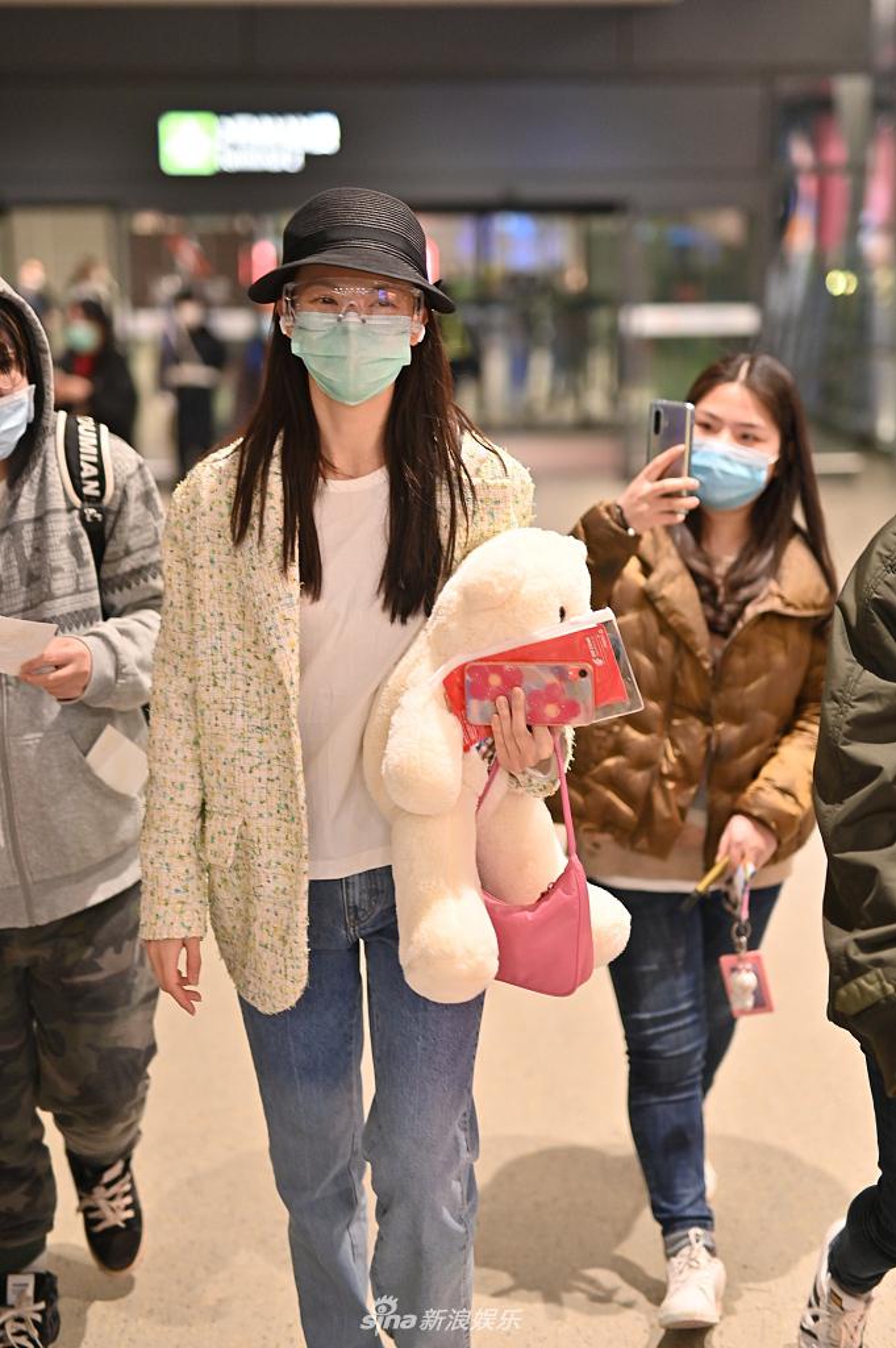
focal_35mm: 50
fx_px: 1870
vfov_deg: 39.6
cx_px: 448
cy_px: 674
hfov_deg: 26.9
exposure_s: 1/320
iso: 1250
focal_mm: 50
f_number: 1.4
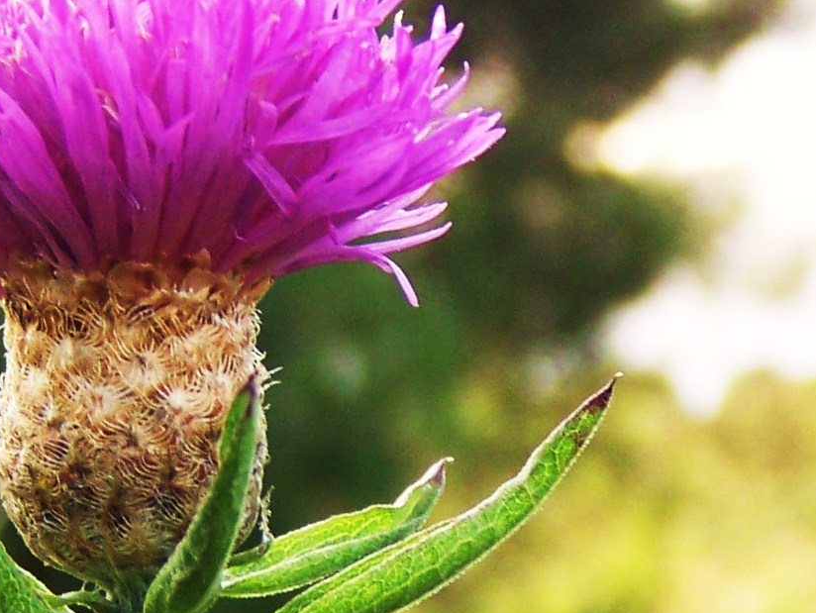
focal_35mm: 140
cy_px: 652
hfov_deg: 14.0
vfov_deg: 10.5
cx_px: 623
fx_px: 3302
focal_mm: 6.3
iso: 64
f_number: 2.8
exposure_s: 1/80
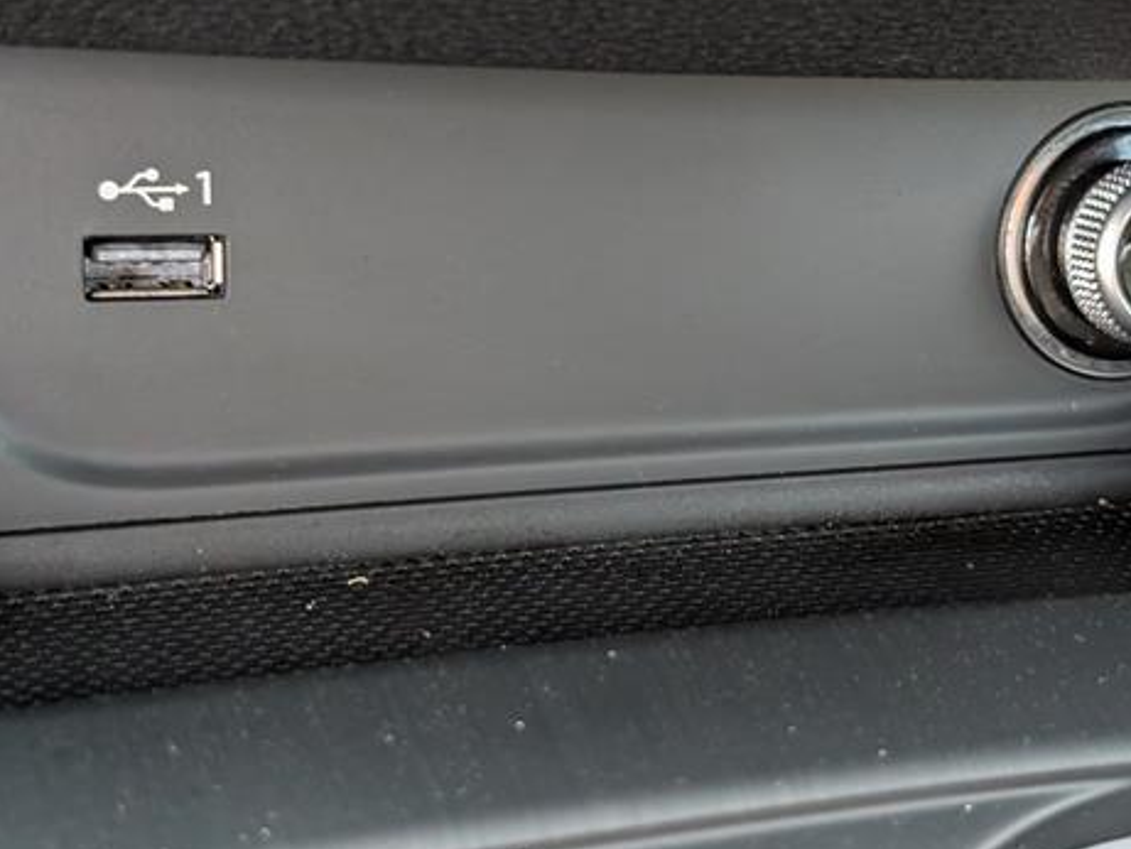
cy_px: 393
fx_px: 2222
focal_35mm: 68
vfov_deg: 21.6
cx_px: 702
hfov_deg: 28.5
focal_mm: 6.9
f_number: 1.68
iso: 525
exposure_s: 1/101
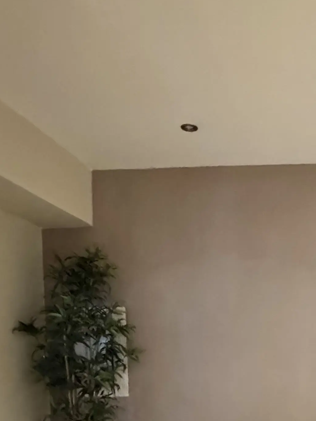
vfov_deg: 41.7
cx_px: 318
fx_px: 499
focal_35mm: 41
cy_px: 387
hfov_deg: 32.3
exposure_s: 1/60
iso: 1250
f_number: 2.2
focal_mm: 2.22
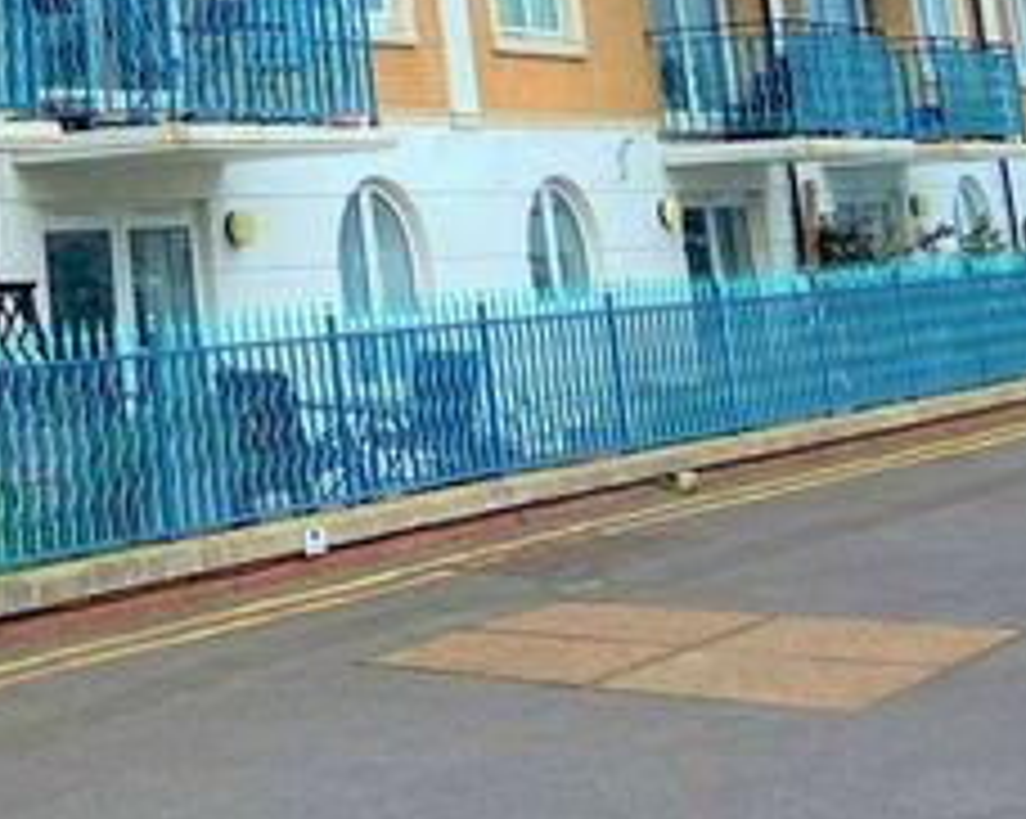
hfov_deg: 22.5
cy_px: -223
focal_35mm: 78
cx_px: -207
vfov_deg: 18.4
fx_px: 2366
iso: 32
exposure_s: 1/1053
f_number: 1.8
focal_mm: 4.25
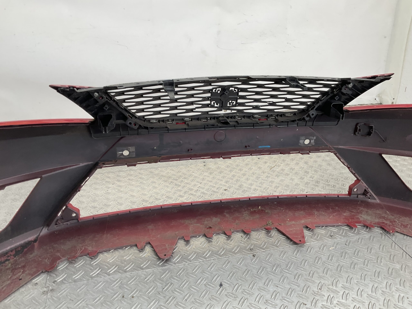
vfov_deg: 48.2
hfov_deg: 61.7
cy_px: 154
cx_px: 206
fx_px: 345
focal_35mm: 29
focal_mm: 3
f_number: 1.8
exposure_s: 1/101
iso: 16
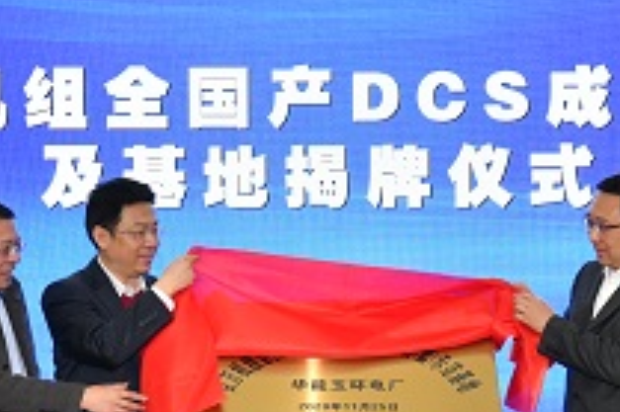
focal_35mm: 92
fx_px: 1583
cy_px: 359
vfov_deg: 14.7
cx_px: 356
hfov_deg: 22.1
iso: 1600
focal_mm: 35
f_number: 8
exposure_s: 1/60
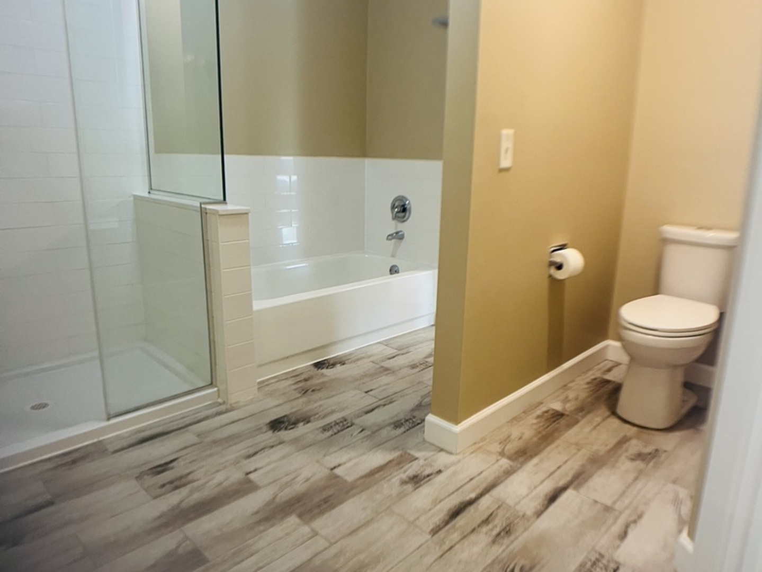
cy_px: 286
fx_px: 572
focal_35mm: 26
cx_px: 381
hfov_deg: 67.3
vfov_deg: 53.1
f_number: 1.6
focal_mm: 5.1
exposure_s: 1/60
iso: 160
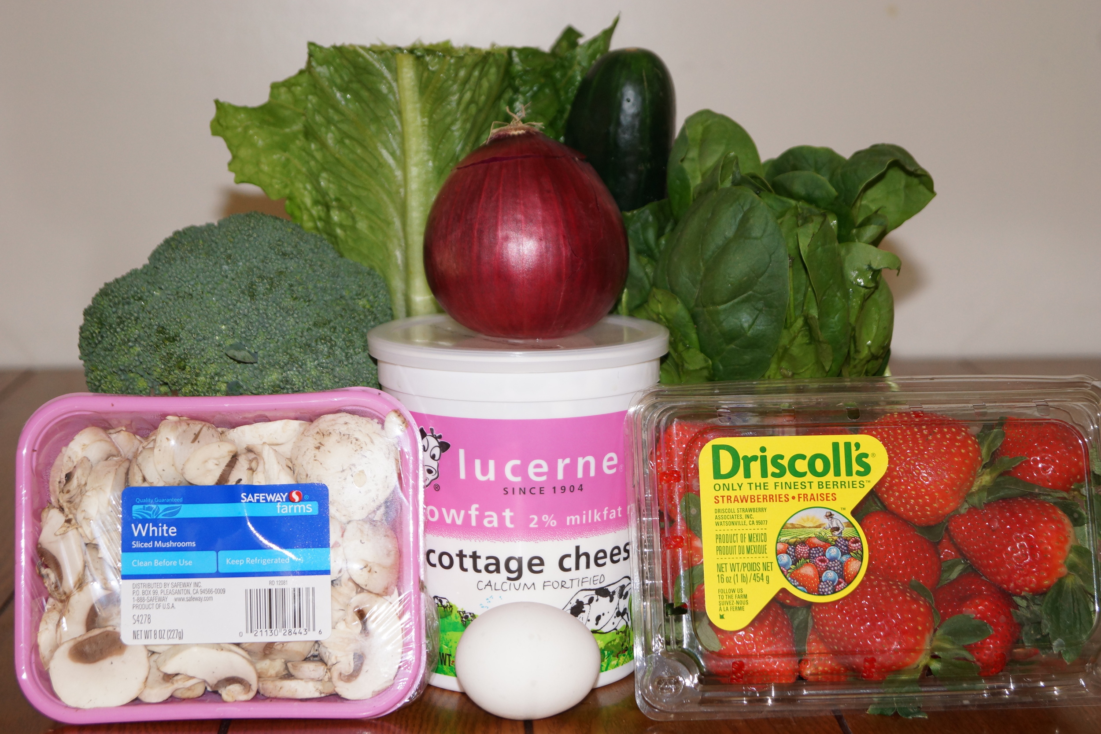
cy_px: 367
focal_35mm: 75
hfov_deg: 27.0
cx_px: 550
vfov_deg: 18.2
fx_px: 2294
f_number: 5.6
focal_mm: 50
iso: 400
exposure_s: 1/80
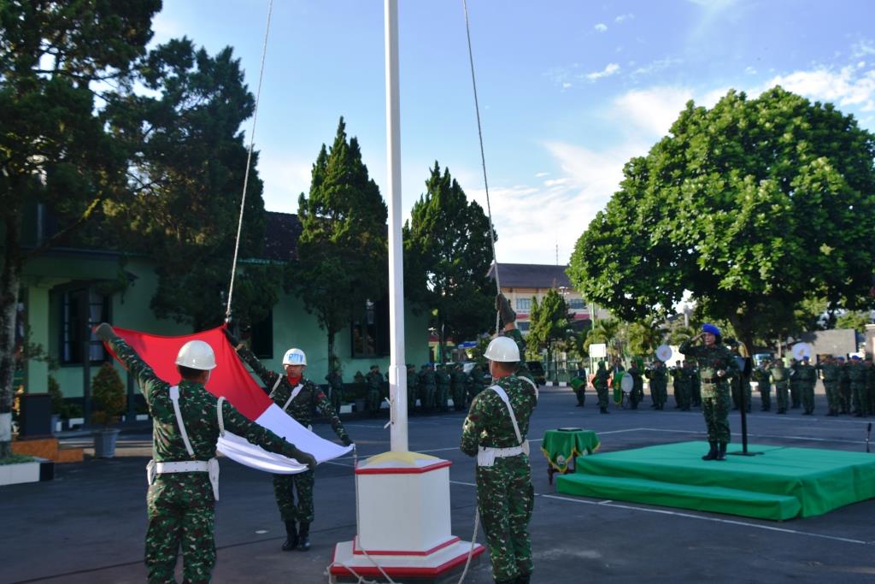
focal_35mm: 33
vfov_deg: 40.0
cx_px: 438
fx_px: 802
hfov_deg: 57.2
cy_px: 292
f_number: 5
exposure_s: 1/250
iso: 100
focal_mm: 22
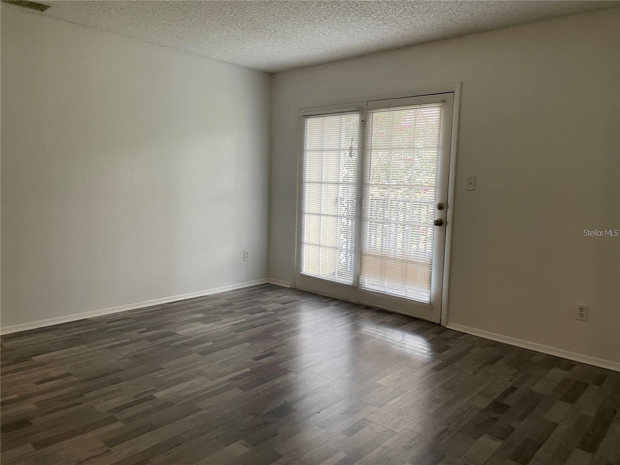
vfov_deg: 53.1
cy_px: 232
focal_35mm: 26
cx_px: 310
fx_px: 466
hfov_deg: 67.3
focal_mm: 4.2
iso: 80
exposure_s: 1/60
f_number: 1.6
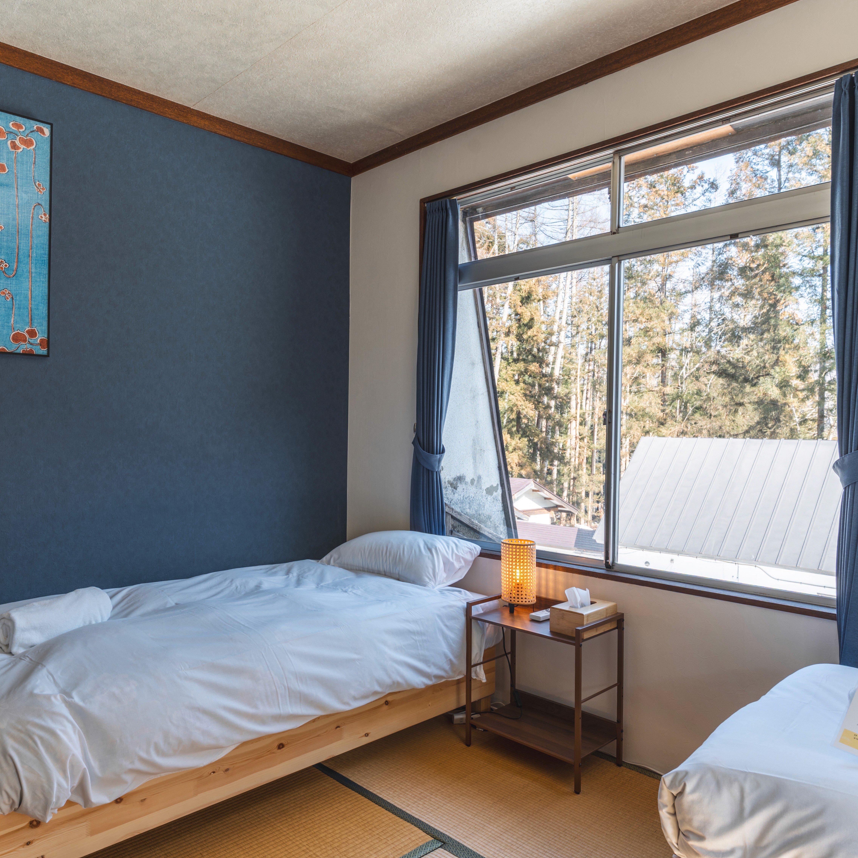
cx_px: 284
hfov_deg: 61.4
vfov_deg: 62.9
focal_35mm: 25
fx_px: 701
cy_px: 435
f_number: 8
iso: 500
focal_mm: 19
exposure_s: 1/250
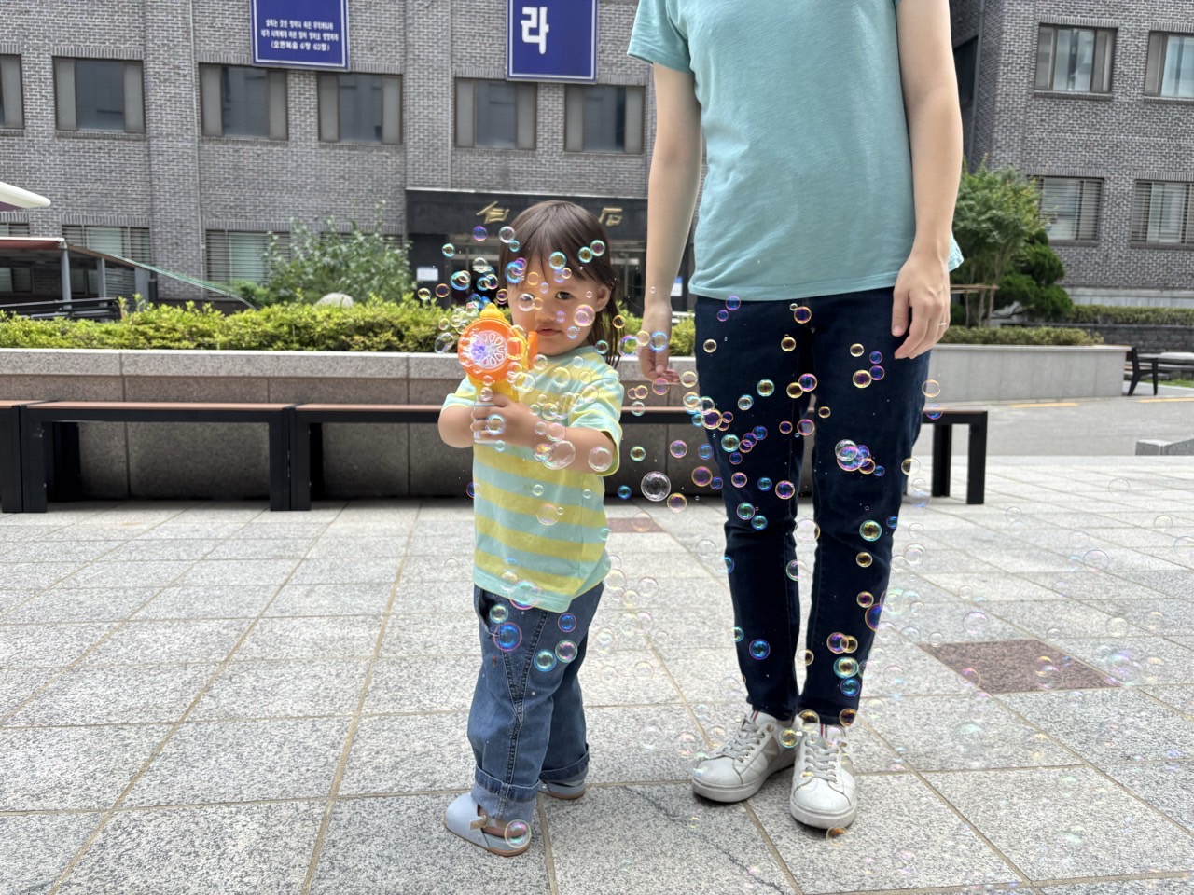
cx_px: 597
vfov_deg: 53.1
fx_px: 897
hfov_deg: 67.3
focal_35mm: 26
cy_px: 448
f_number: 1.6
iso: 50
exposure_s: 1/1092
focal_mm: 5.96
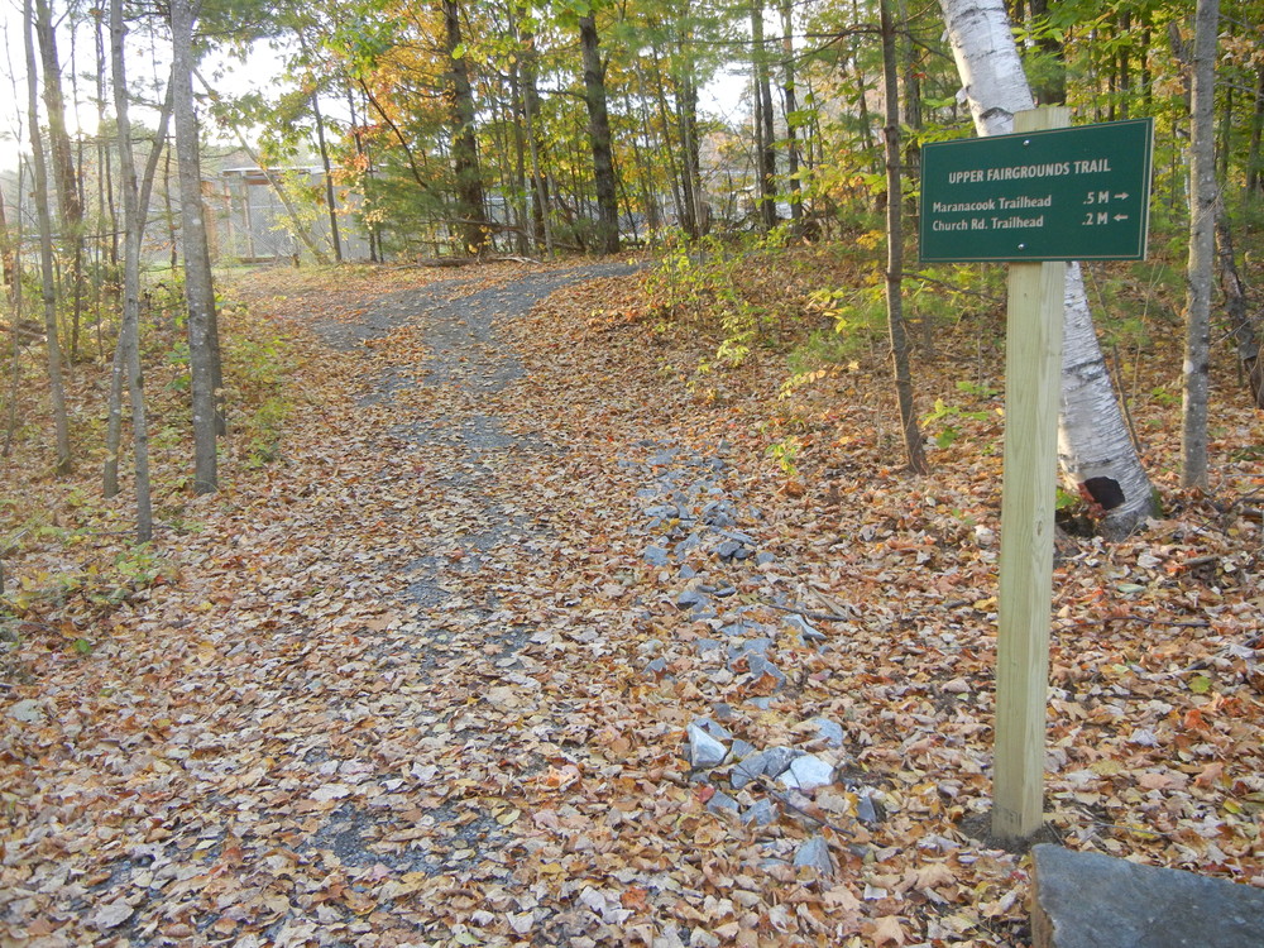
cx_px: 632
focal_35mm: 30
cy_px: 474
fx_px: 1095
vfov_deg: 46.8
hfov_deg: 60.0
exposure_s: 1/30
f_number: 3.5
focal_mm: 5.4
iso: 225
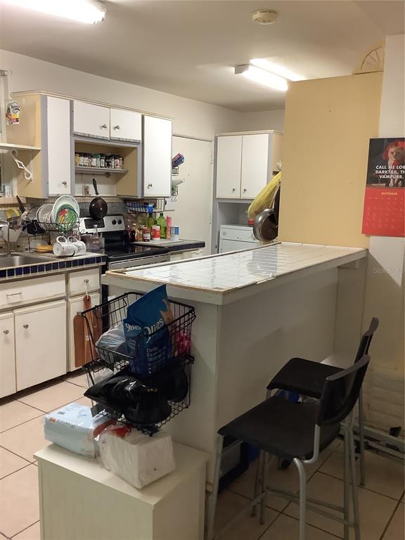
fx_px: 484
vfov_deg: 58.4
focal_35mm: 31
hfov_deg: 45.4
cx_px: 202
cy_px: 270
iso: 160
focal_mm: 3.3
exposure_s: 1/60
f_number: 2.4
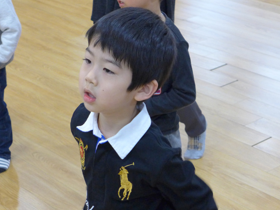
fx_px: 793
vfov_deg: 15.1
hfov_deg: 20.0
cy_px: 86
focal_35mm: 98
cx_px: 130
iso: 800
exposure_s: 1/160
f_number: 2.8
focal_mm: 15.7
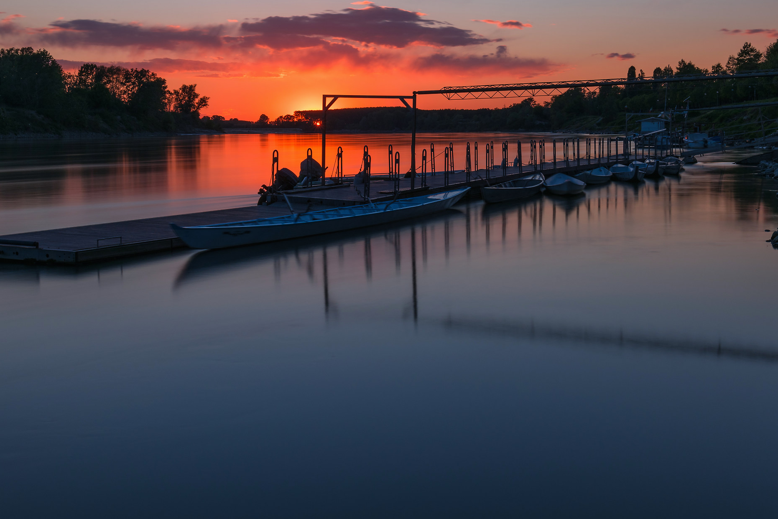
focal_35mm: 49
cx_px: 432
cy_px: 216
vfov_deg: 27.5
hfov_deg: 40.3
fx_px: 1059
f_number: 11
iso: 100
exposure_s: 20
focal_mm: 38
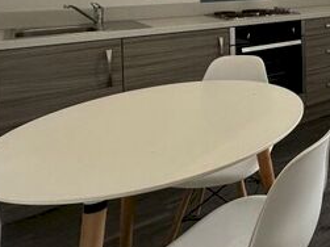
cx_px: 401
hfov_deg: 36.4
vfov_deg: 33.2
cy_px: -9
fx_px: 372
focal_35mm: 39
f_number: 2.2
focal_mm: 2.22
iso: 100
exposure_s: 1/99
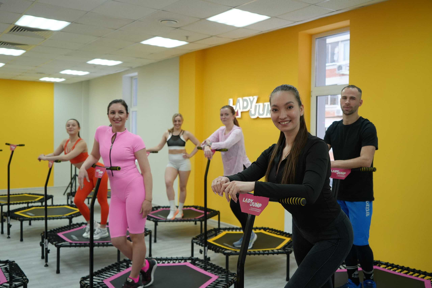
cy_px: 144
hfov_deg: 54.4
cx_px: 216
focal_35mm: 35
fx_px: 420
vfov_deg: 37.9
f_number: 4
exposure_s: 1/160
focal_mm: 35
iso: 500
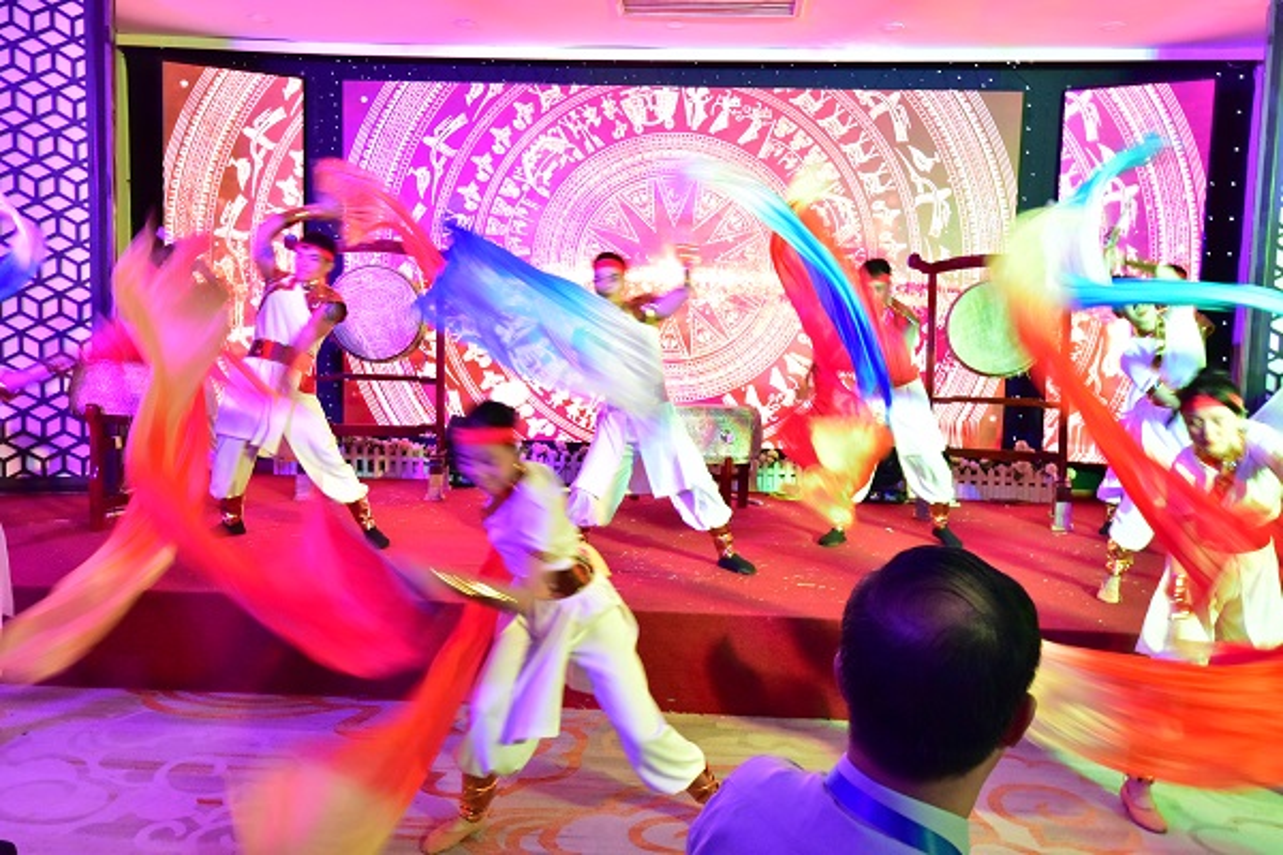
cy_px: 428
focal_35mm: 29
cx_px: 642
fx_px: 1033
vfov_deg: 45.0
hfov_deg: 63.7
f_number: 10
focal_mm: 29
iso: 5000
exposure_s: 1/30
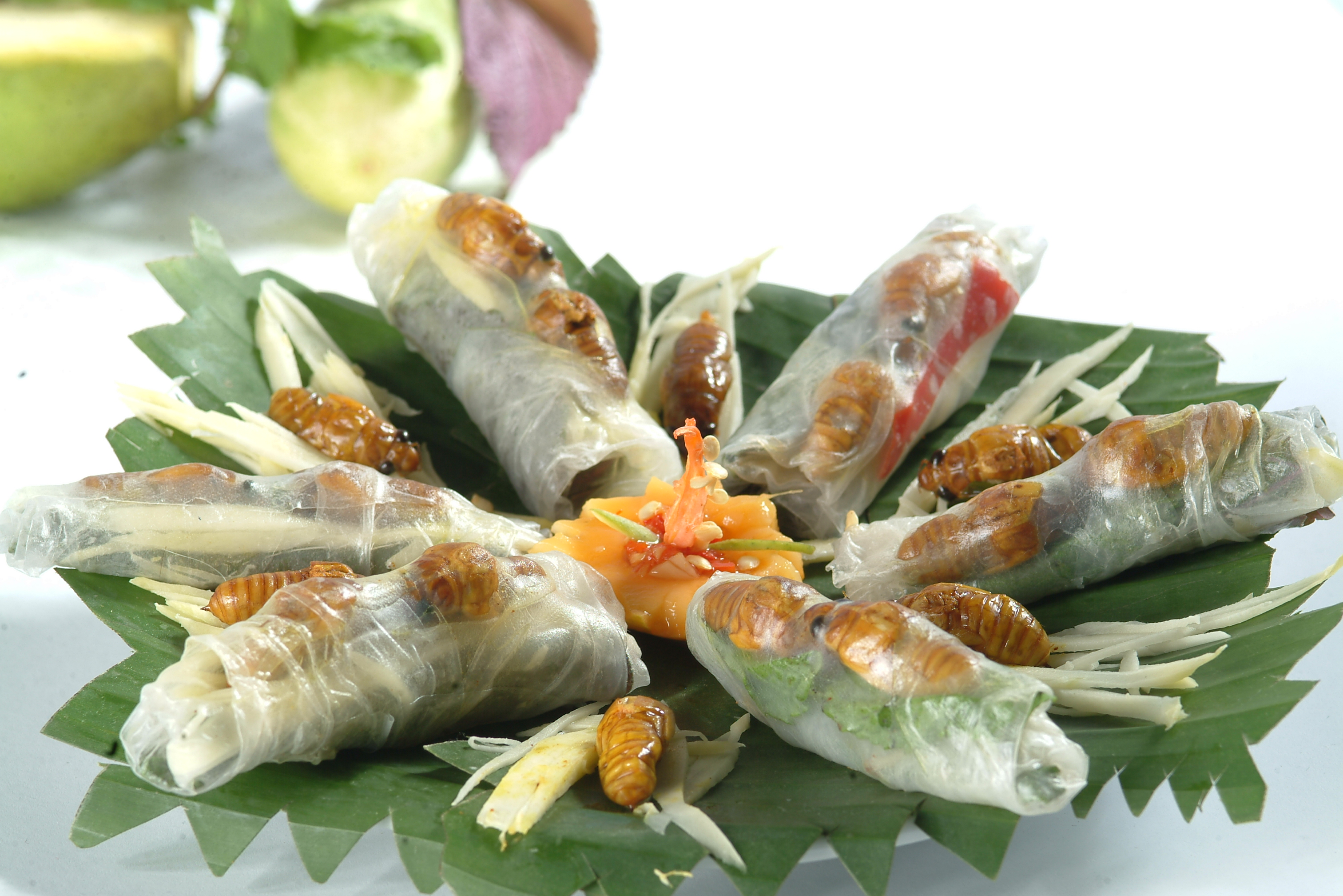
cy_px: 448
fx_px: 5875
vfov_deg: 8.7
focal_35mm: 158
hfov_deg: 13.0
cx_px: 672
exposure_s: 1/125
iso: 100
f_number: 11
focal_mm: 105
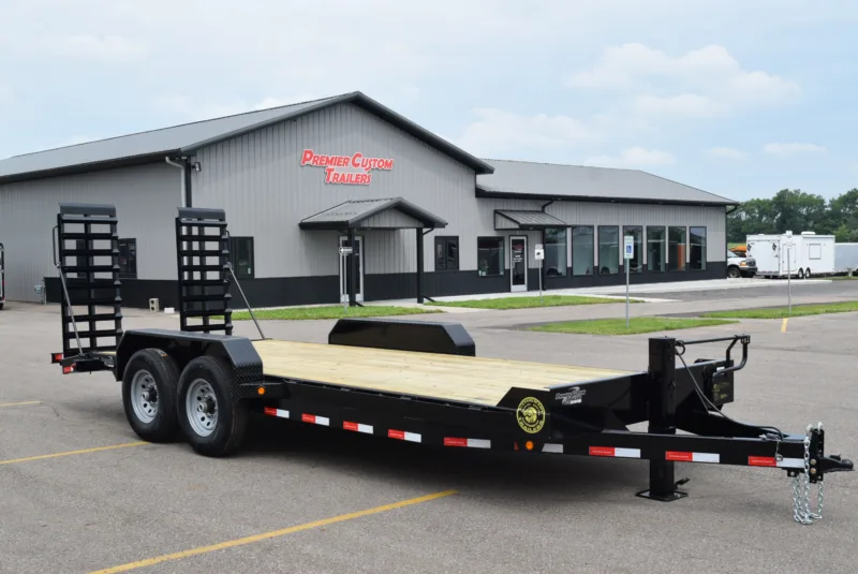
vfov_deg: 30.9
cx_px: 429
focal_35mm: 44
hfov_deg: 44.9
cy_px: 287
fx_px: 1038
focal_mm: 29
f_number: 10
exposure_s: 1/400
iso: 200
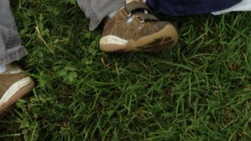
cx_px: 218
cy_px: -105
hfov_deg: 19.8
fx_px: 705
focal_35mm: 106
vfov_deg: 10.8
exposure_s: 1/349
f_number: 2.4
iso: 50
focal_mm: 4.28
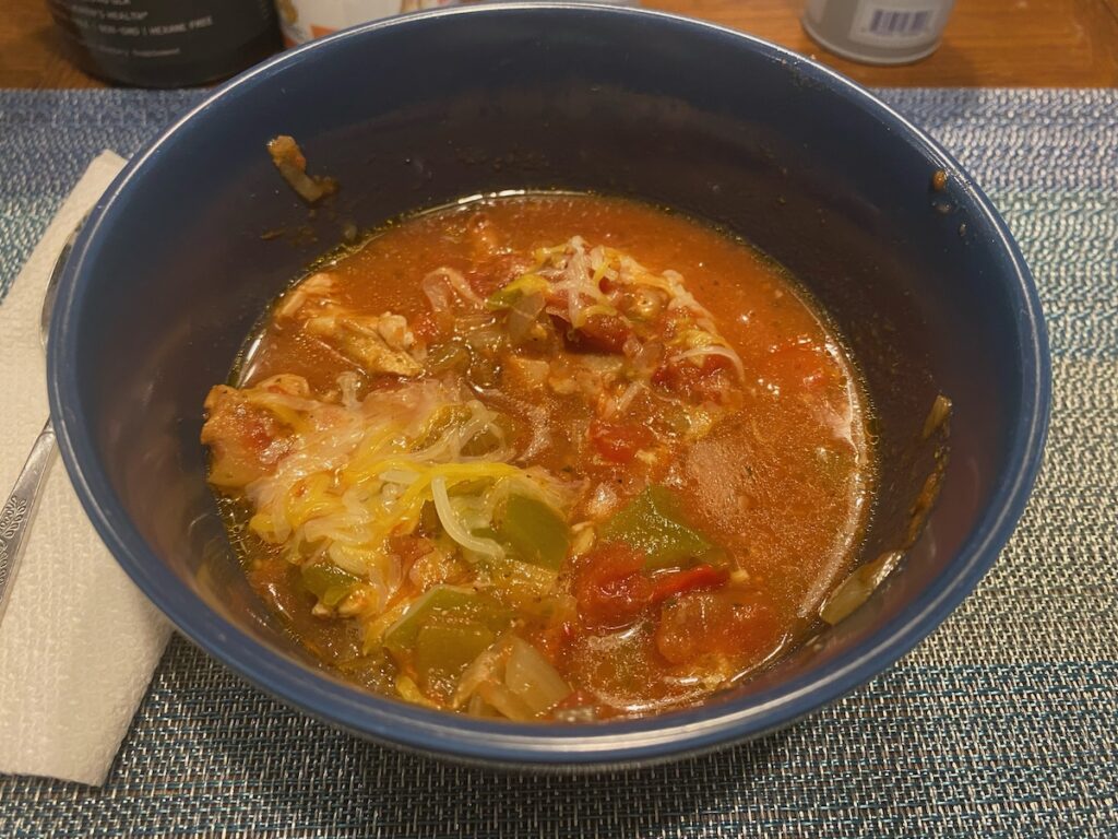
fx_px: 840
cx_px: 559
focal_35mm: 26
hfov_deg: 67.3
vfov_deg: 53.1
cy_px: 420
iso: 250
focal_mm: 4.25
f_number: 1.8
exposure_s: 1/60
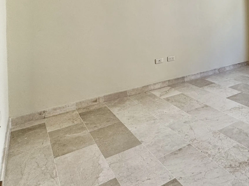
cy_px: 8
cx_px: 234
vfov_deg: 38.9
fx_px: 237
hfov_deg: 48.2
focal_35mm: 33
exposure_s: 1/99
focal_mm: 2.22
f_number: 2.2
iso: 125
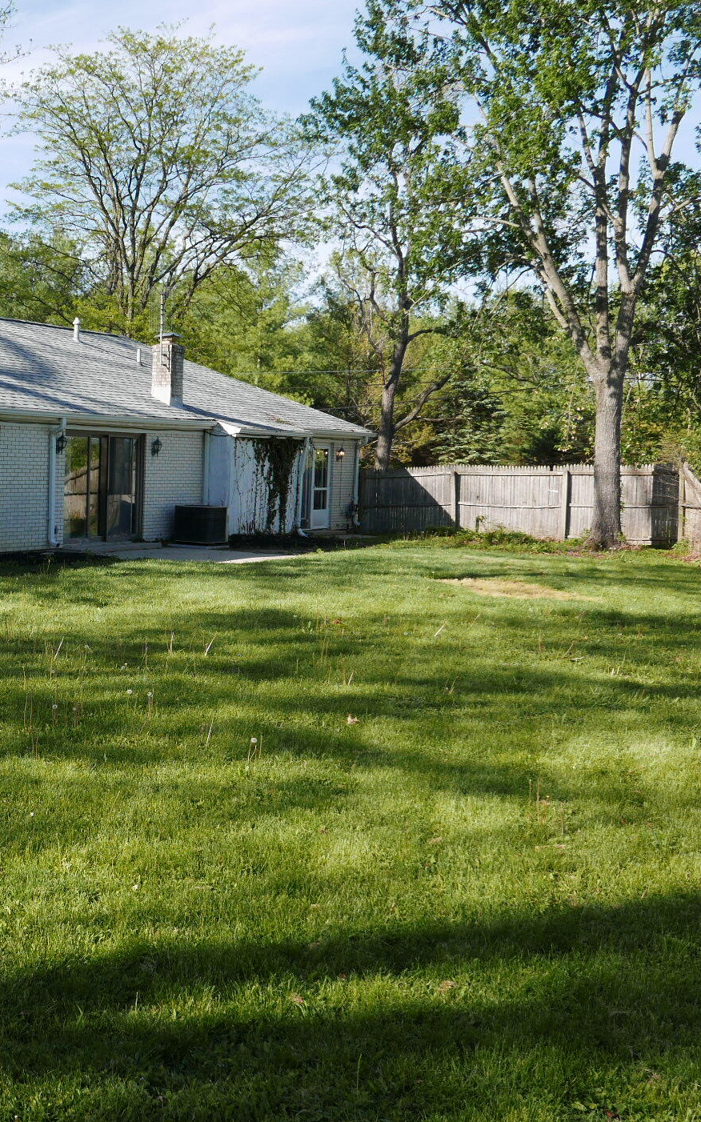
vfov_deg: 46.2
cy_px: 562
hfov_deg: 26.8
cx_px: -118
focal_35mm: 43
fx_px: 1315
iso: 200
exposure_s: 1/400
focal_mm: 12.5
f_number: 5.6
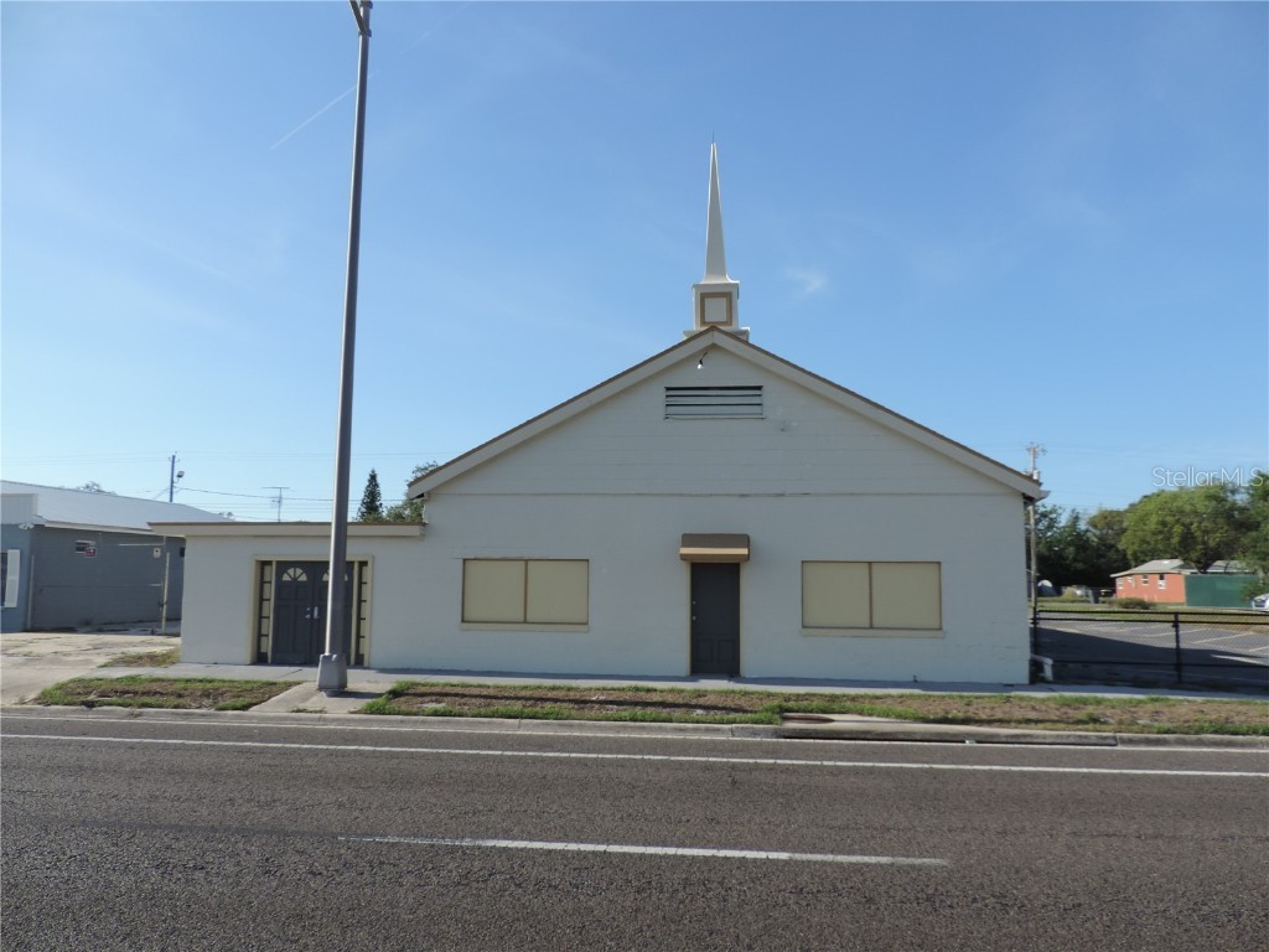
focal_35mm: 24
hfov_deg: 71.6
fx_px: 880
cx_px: 634
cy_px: 476
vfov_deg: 56.8
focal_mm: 4.3
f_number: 3
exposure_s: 1/1000
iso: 80
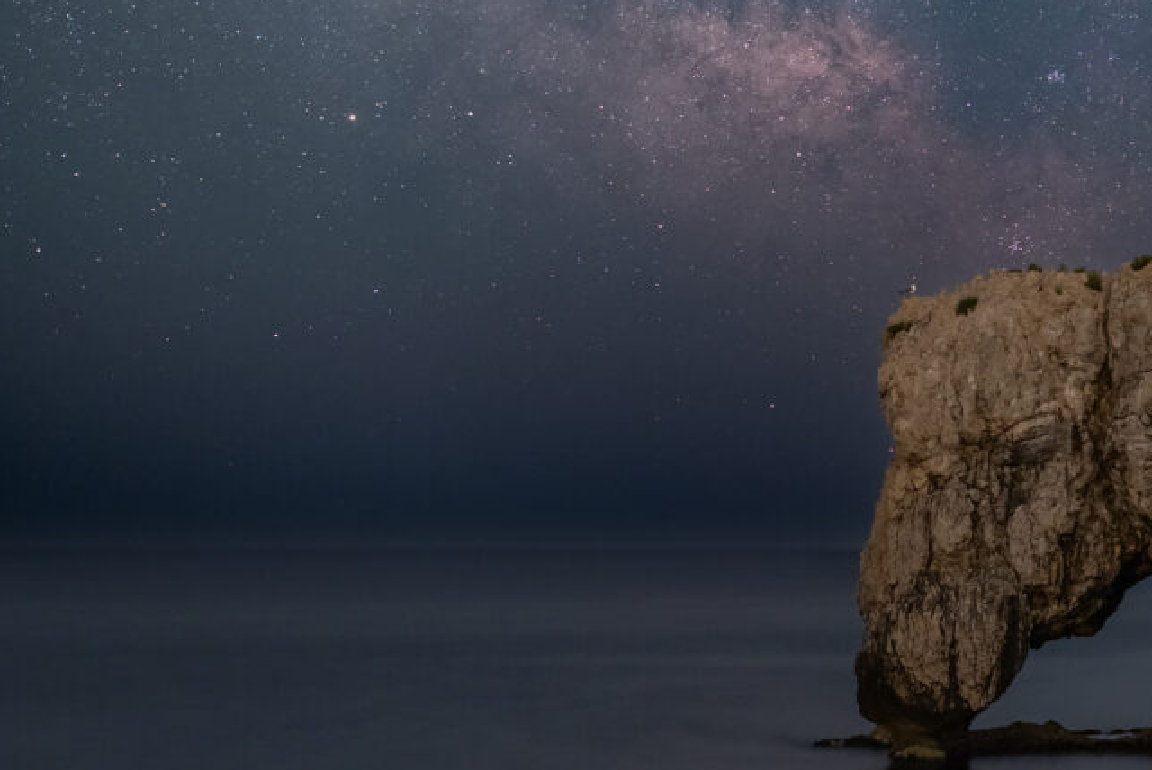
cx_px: 905
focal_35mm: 80
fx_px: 2562
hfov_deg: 25.0
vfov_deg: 17.1
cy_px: 246
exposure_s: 15
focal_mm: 50
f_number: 2.2
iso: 2500
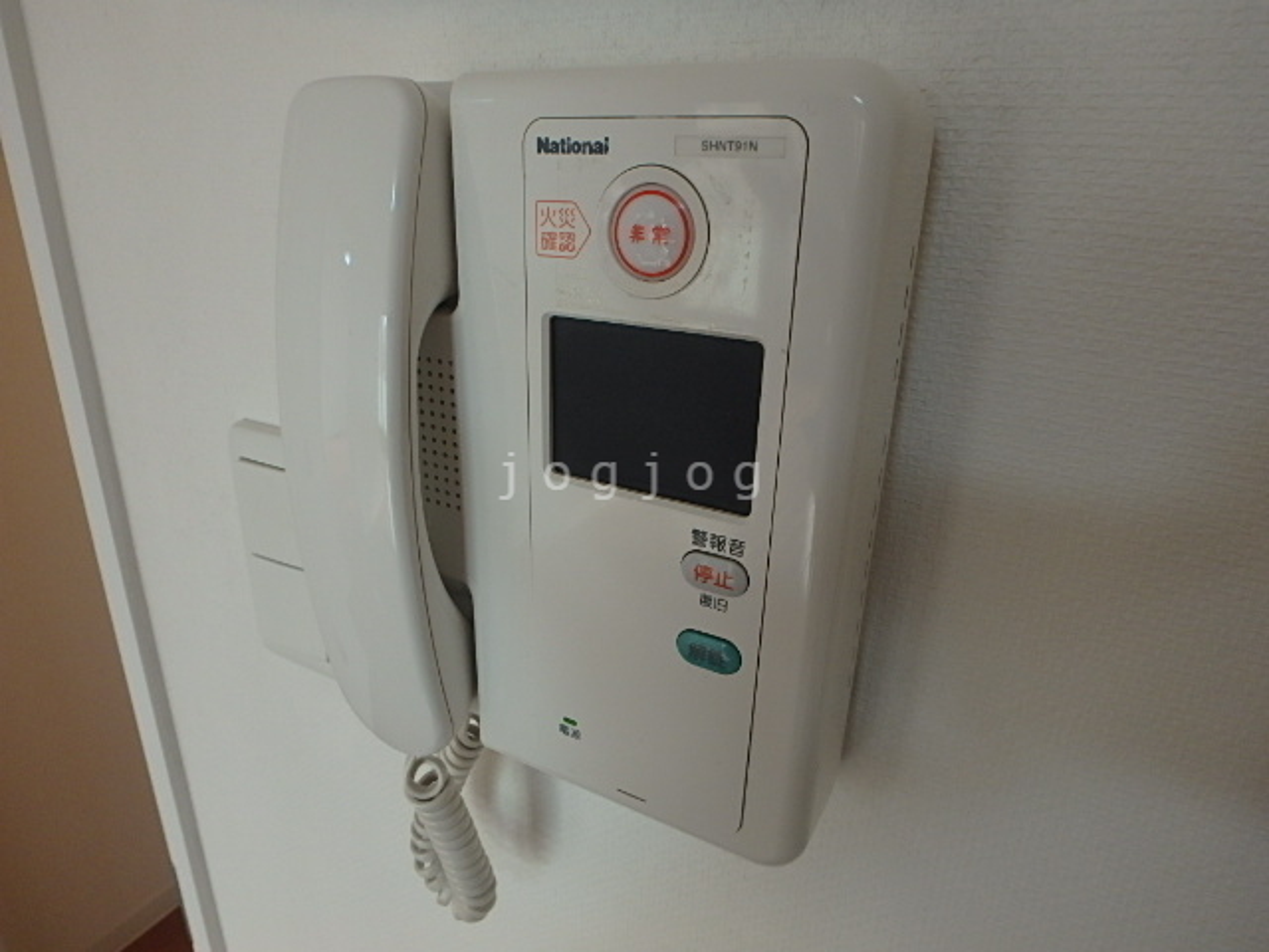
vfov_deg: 63.4
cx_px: 634
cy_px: 476
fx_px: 770
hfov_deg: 79.0
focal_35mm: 21
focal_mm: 3.7
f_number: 3.5
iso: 200
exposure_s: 1/60
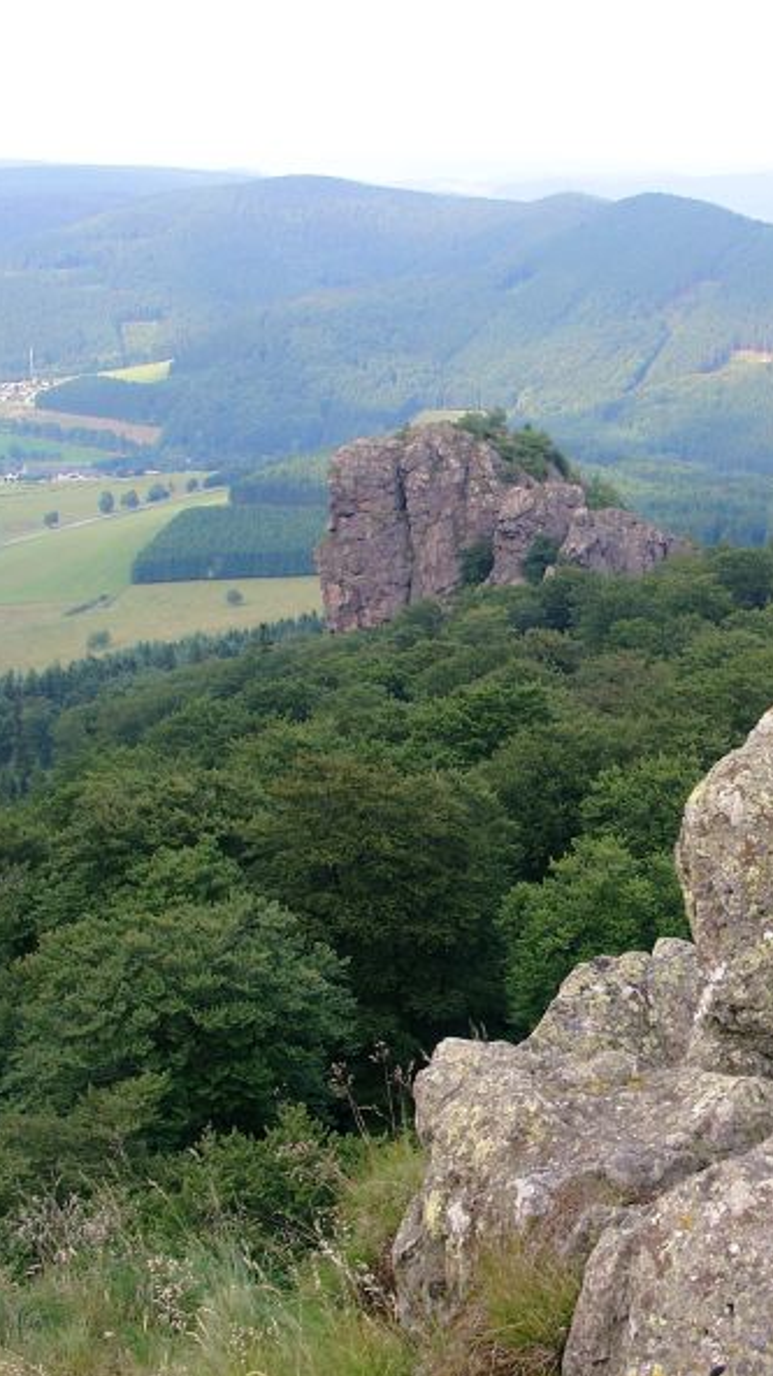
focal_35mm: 50
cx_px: 729
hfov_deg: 23.2
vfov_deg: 41.3
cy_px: 687
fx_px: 1824
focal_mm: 7.13
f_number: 4
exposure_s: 1/185
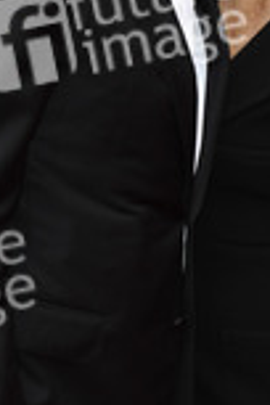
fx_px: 3521
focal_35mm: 313
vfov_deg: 6.6
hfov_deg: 4.4
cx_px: 189
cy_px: 161
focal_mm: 80
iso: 320
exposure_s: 1/200
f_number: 5.6
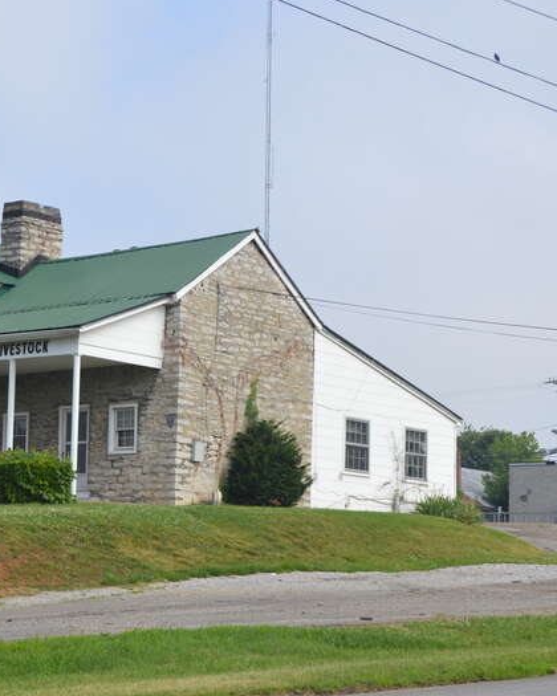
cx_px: 90
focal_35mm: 90
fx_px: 1855
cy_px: 349
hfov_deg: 16.9
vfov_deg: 21.3
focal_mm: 42
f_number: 8
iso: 100
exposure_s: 1/250
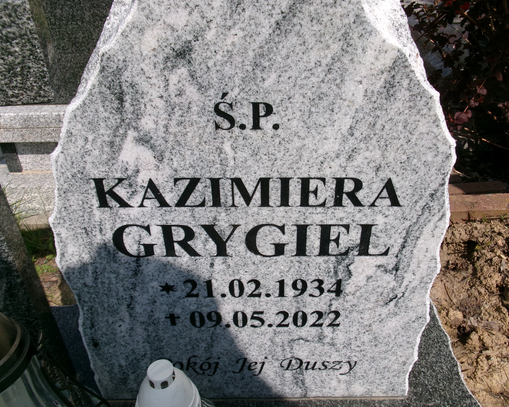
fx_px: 452
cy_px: 208
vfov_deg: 48.5
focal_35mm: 30
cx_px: 274
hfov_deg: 58.7
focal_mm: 5.1
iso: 100
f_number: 10.8
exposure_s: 1/200
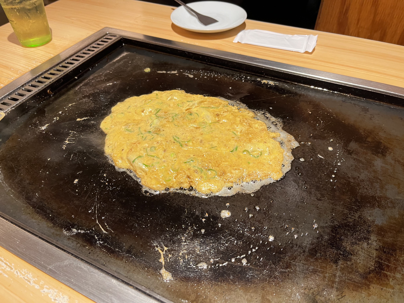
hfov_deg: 67.3
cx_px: 202
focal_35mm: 26
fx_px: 303
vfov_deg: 53.1
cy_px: 152
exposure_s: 1/50
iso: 100
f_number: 1.6
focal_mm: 5.1
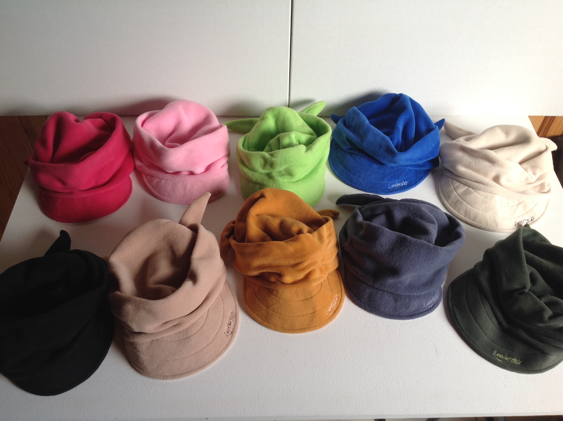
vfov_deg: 40.6
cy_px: 210
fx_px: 568
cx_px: 282
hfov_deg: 52.7
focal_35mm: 35
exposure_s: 1/30
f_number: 2.4
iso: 50
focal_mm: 4.28
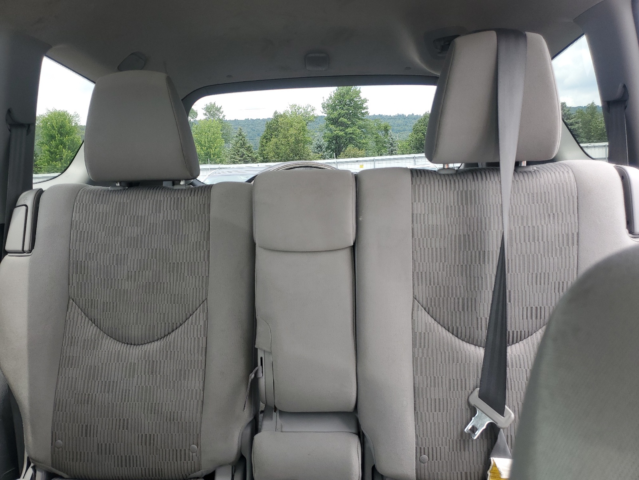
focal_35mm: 26
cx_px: 320
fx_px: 480
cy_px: 240
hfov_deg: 67.3
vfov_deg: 53.1
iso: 50
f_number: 1.5
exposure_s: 1/312
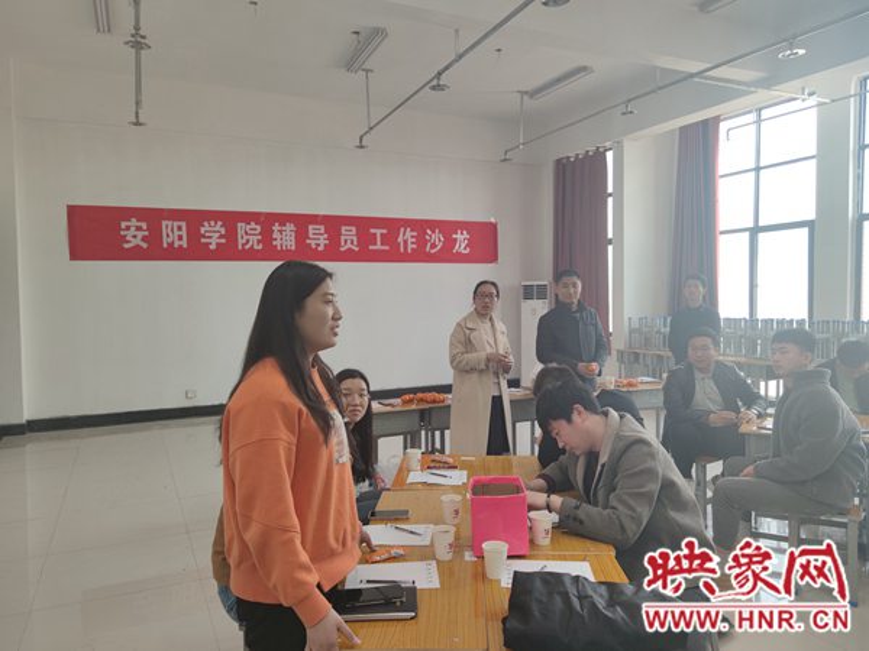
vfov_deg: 56.8
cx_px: 434
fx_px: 602
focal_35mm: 24
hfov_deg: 71.6
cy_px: 326
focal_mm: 6.72
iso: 50
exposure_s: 1/107
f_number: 1.69
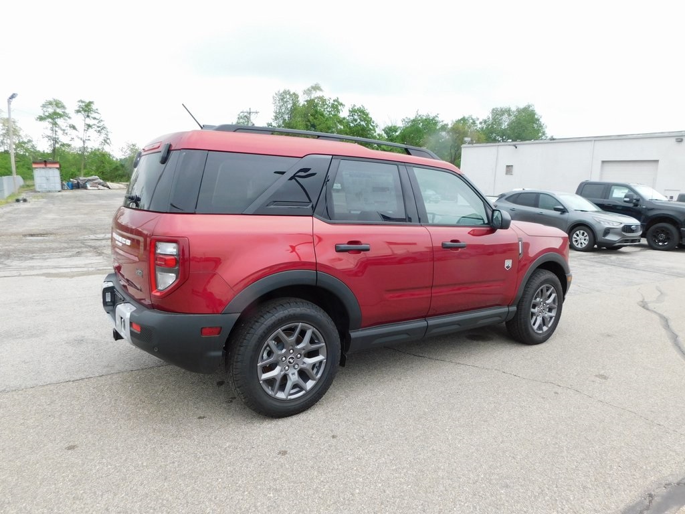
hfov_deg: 71.6
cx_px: 342
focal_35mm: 24
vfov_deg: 56.8
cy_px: 257
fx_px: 475
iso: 125
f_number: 3
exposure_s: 1/200
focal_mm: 4.1
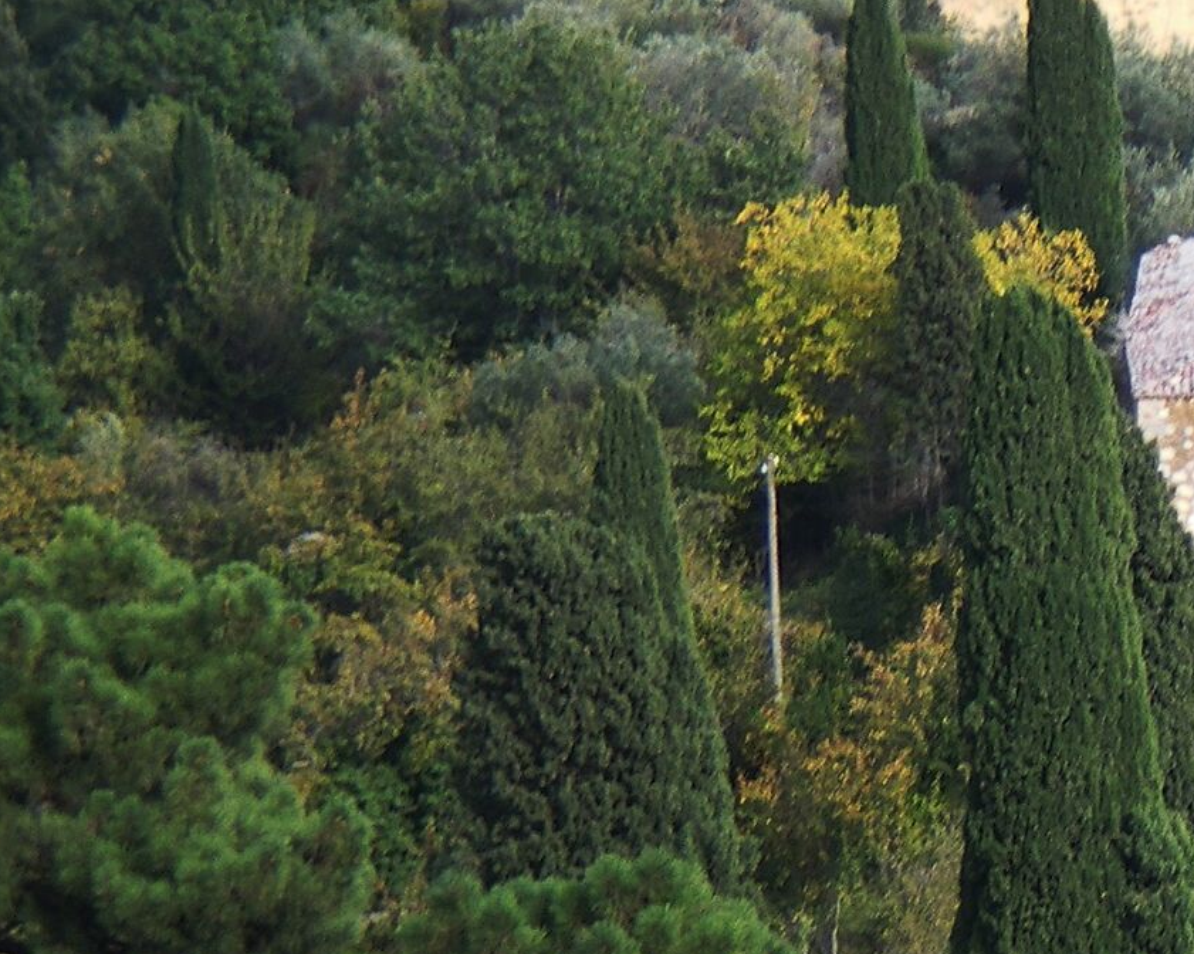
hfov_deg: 6.4
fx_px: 10632
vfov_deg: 5.1
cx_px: 1654
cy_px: 821
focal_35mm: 301
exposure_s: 1/100
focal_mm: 18.9
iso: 64
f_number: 5.9
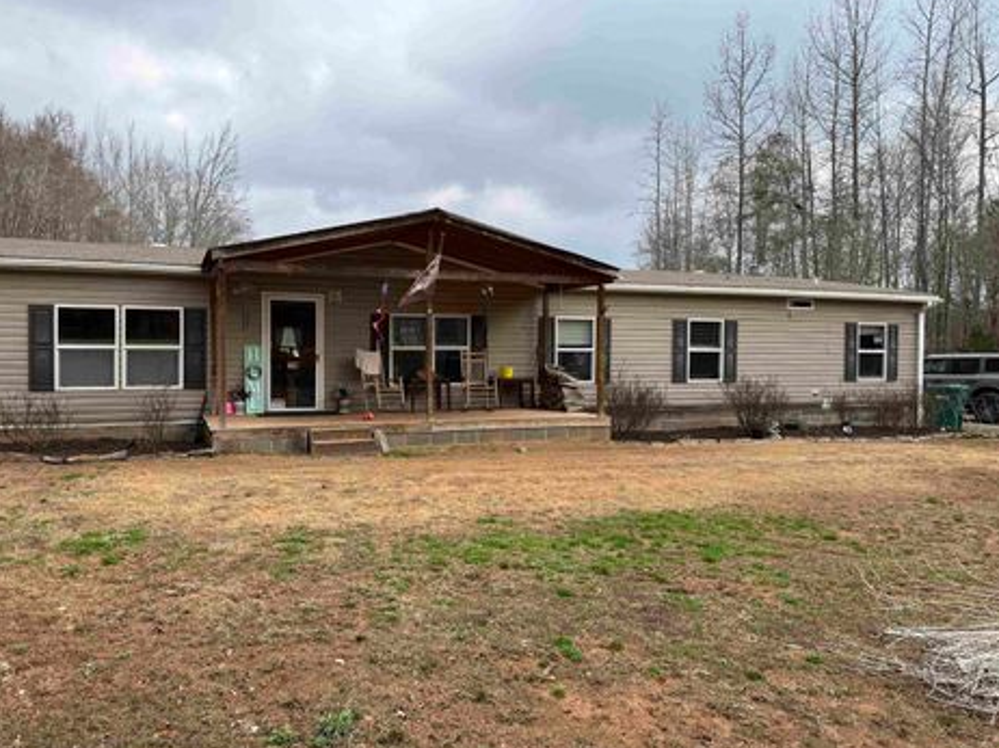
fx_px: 750
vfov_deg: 53.0
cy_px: 382
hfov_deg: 67.3
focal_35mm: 26
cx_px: 465
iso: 80
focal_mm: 6.76
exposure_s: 1/1812
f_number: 1.78
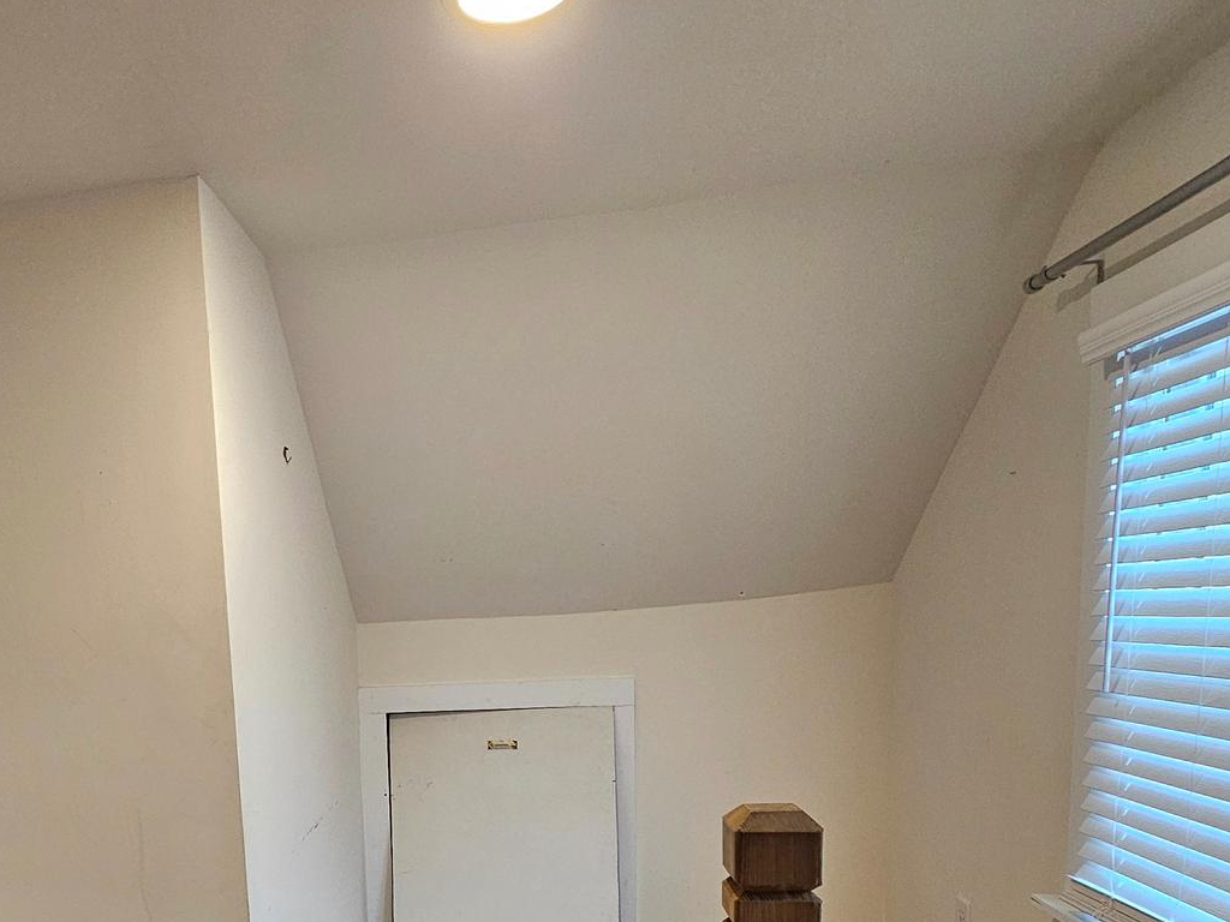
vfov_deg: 49.5
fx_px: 924
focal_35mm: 26
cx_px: 311
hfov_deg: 63.5
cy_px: 755
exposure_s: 1/40
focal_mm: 2.2
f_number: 2.2
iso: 320
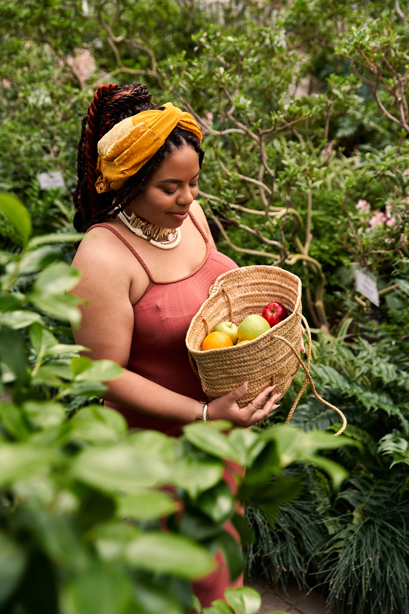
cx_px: 204
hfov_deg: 27.0
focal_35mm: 50
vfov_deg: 39.6
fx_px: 852
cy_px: 307
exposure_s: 1/200
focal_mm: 50
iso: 250
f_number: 4
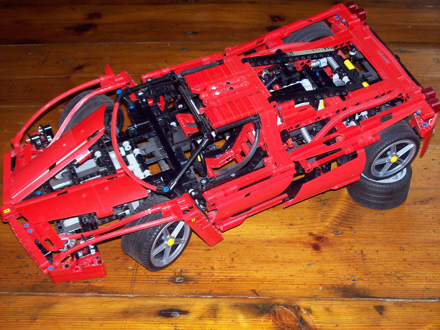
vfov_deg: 26.1
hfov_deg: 34.4
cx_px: 220
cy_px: 165
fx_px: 712
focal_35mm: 56
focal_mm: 9.4
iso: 80
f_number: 3.4
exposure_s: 1/83.6
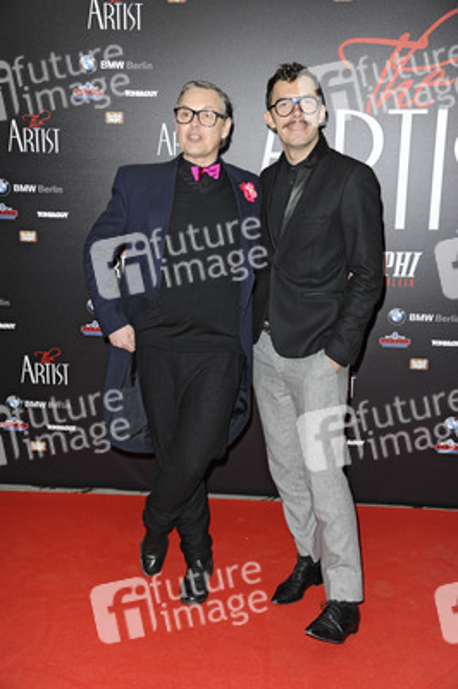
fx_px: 860
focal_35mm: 45
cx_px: 229
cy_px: 344
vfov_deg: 43.6
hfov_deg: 29.8
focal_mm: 45
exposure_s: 1/160
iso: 500
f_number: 5.6
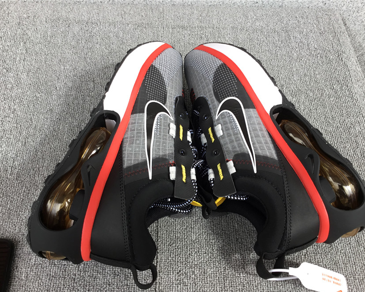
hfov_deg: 54.2
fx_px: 356
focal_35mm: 33
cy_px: 149
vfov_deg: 44.5
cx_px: 184
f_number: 2.4
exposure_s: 1/126
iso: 25
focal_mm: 3.3
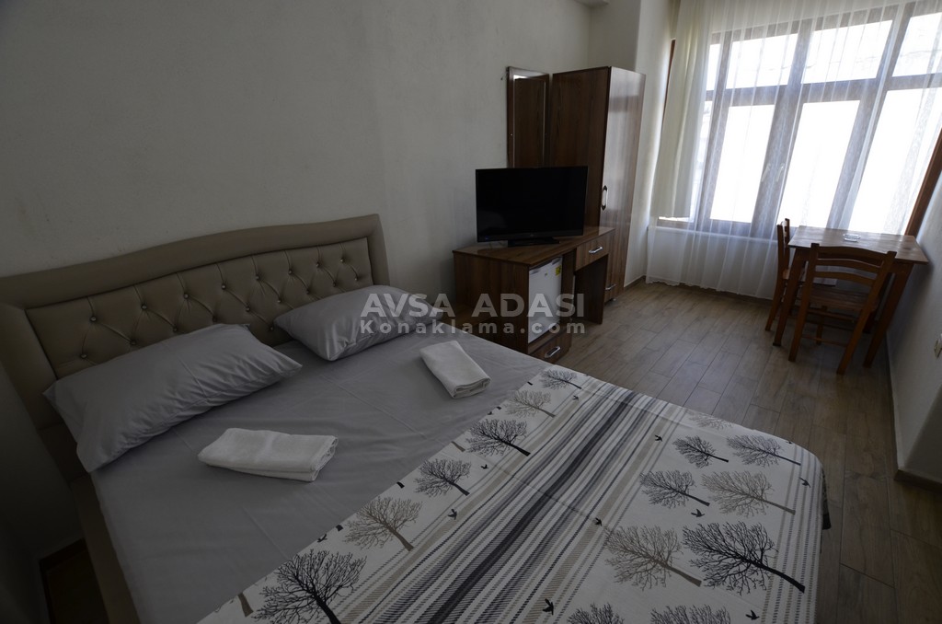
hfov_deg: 100.5
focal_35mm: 15
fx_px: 392
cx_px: 471
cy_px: 312
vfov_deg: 77.1
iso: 360
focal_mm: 10
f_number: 5.6
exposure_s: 1/125
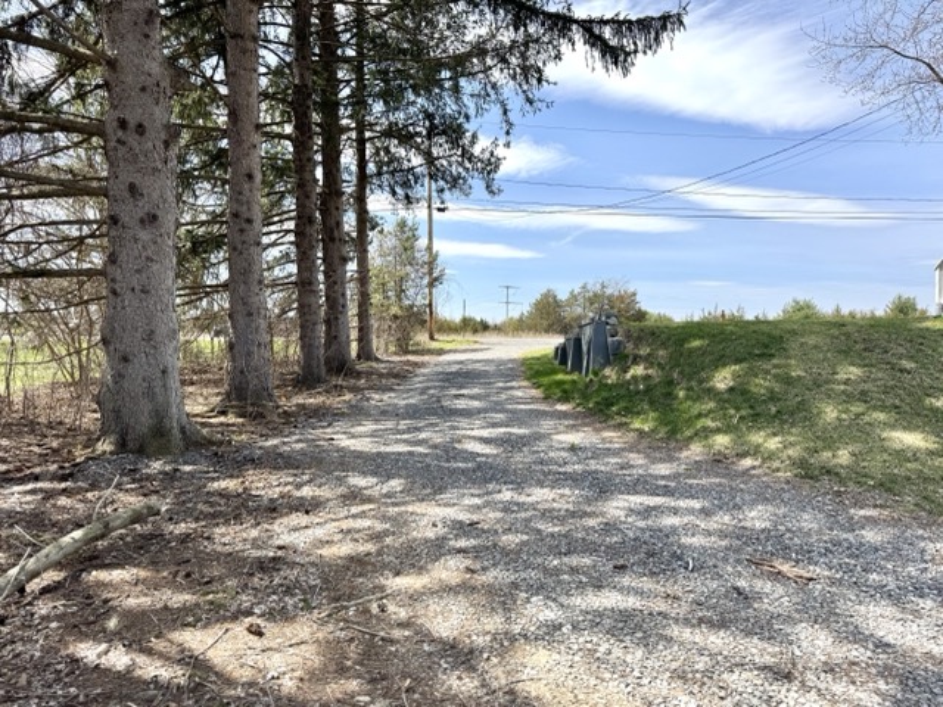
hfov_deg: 71.6
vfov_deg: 56.8
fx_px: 654
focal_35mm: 24
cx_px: 472
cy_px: 354
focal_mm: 6.76
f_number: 1.78
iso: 80
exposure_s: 1/3802
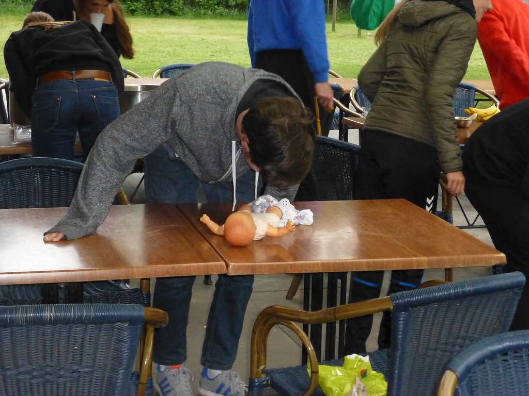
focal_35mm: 79
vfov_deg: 18.7
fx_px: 1207
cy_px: 198
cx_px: 264
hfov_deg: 24.7
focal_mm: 14.2
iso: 1000
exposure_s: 1/60
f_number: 5.1
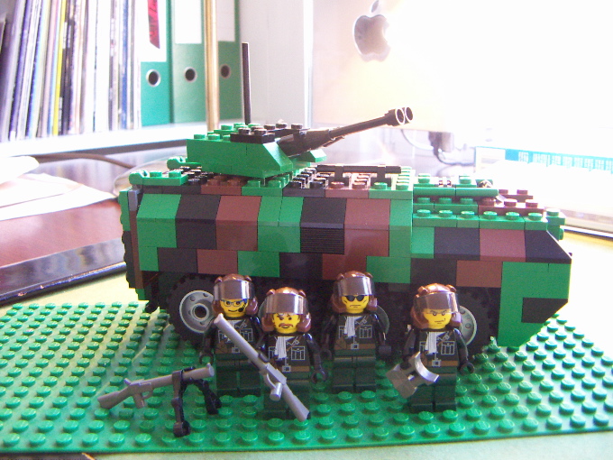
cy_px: 230
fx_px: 638
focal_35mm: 36
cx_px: 306
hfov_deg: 51.4
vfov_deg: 39.7
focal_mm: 4.7
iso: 200
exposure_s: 1/15
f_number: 2.8
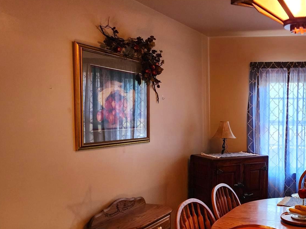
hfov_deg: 41.5
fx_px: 371
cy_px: 153
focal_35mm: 42
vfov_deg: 34.0
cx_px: 272
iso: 500
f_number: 1.8
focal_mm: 6.4
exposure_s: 1/120
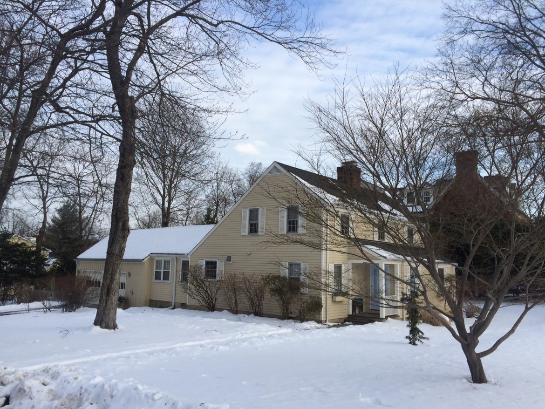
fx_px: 457
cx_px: 272
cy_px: 204
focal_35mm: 29
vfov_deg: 48.2
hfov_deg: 61.6
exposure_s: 1/1172
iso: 32
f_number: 2.2
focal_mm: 4.15
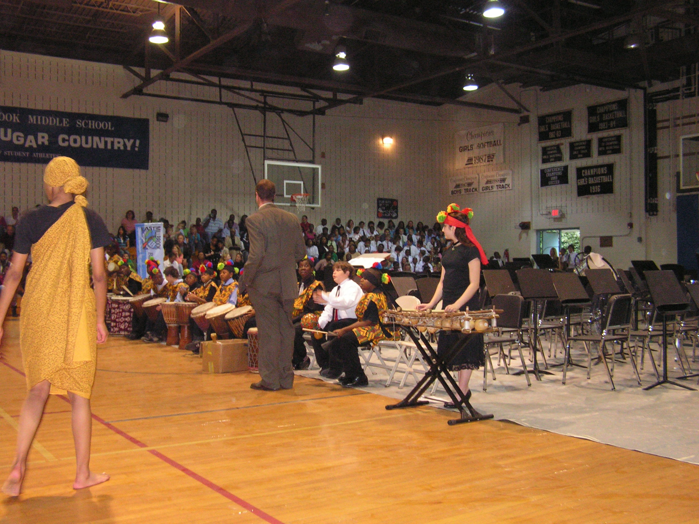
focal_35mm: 38
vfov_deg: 37.7
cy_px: 262
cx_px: 350
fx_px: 767
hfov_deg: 49.0
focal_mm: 6.3
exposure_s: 1/40
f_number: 2.8
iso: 200
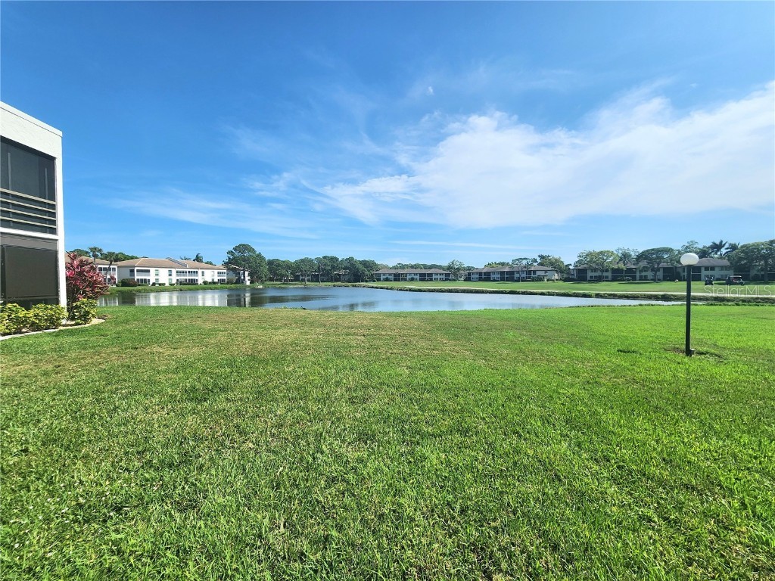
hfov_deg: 106.2
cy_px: 290
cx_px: 388
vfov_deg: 89.9
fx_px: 291
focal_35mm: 13
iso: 50
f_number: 2.2
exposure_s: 1/3333
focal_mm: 2.2
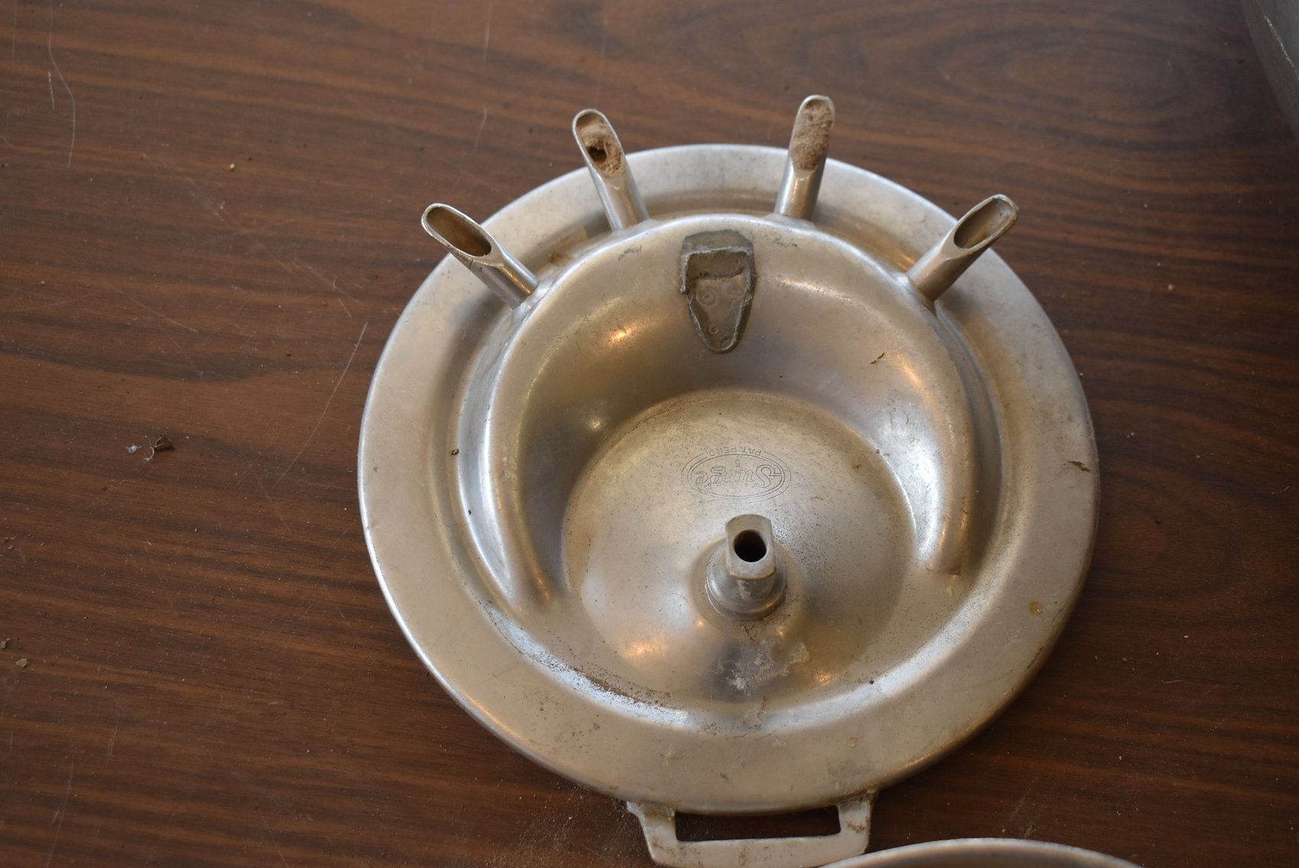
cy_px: 434
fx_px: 1733
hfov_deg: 41.1
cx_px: 650
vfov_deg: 28.1
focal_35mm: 48
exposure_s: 1/200
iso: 560
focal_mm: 32
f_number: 5
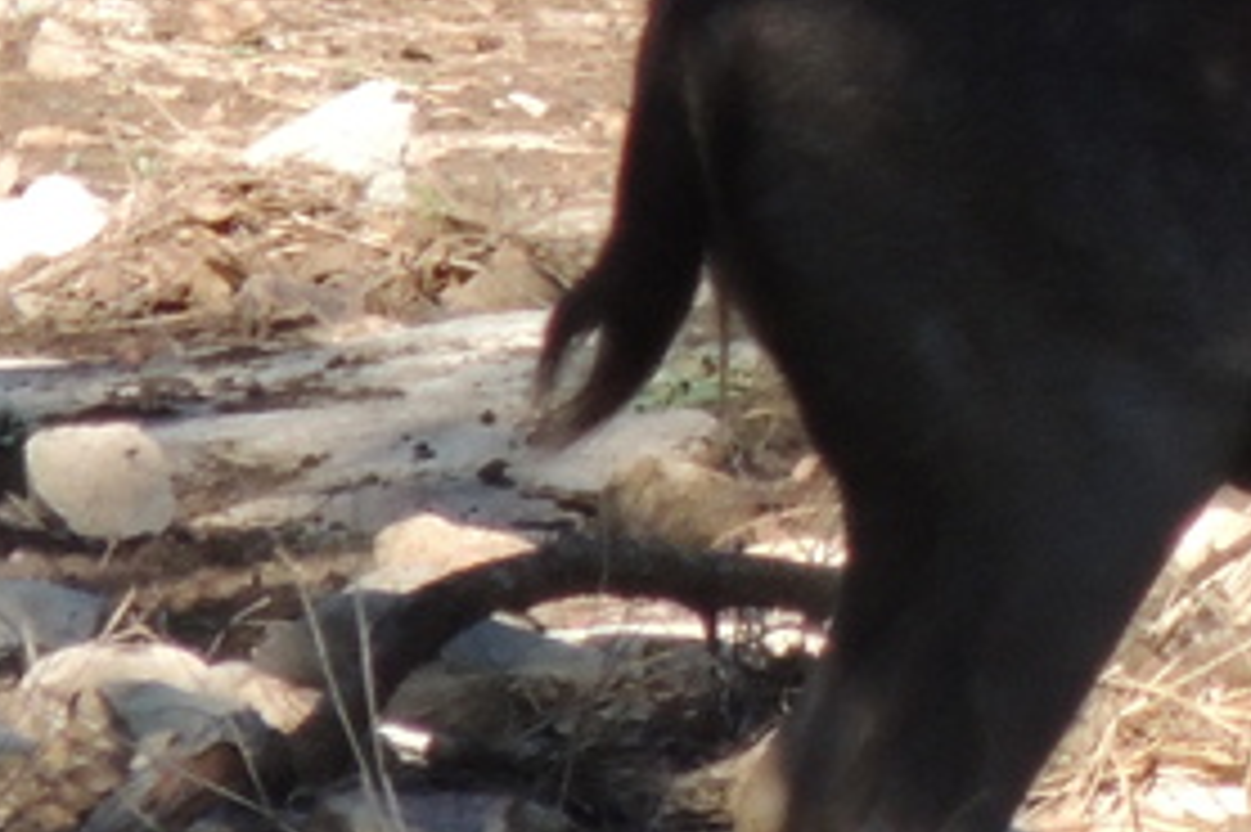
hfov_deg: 0.4
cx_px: 1476
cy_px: 76
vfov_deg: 0.3
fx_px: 166521
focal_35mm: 4795
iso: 360
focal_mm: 180
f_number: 5.9
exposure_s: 1/500
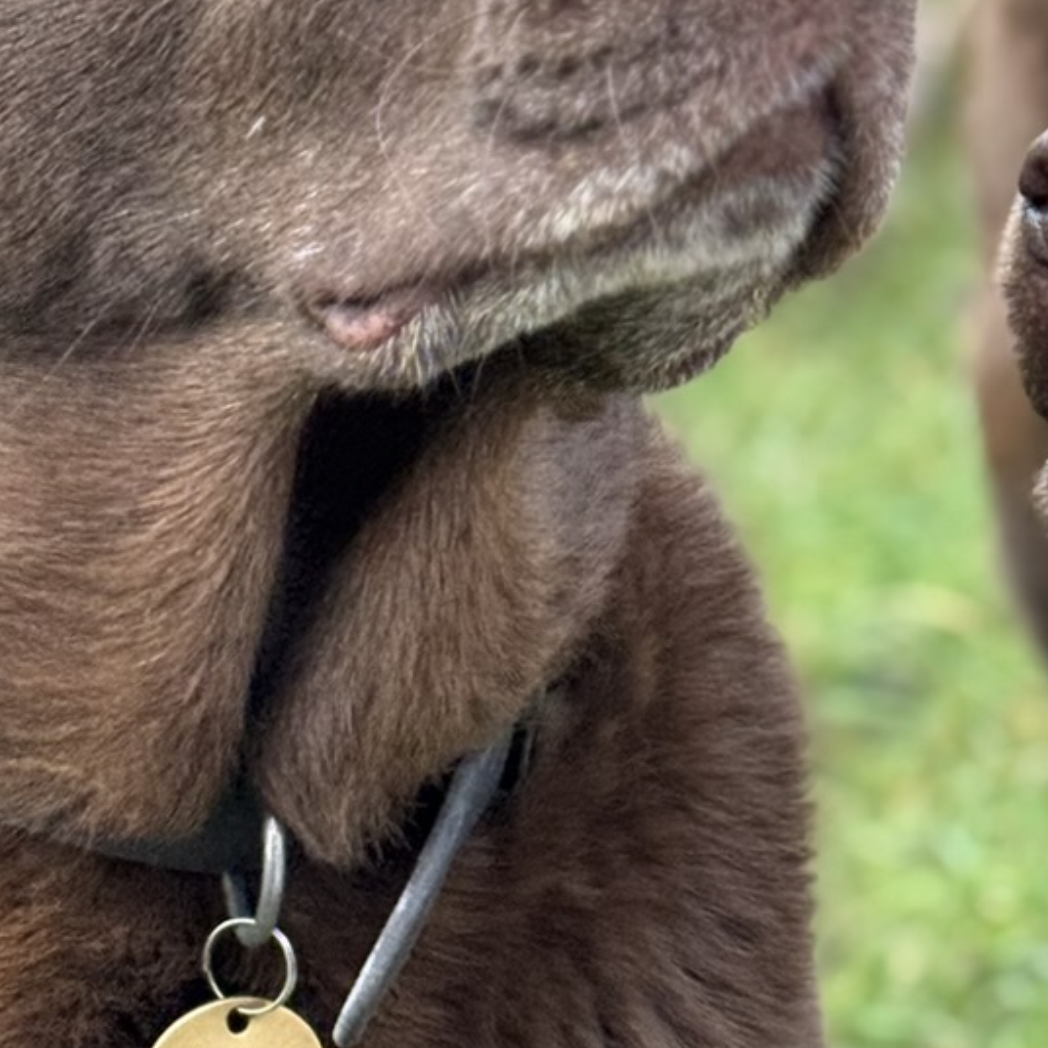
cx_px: 817
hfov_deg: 10.8
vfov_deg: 10.8
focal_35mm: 162
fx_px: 5549
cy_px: 385
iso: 64
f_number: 1.78
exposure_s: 1/242
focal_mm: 6.76
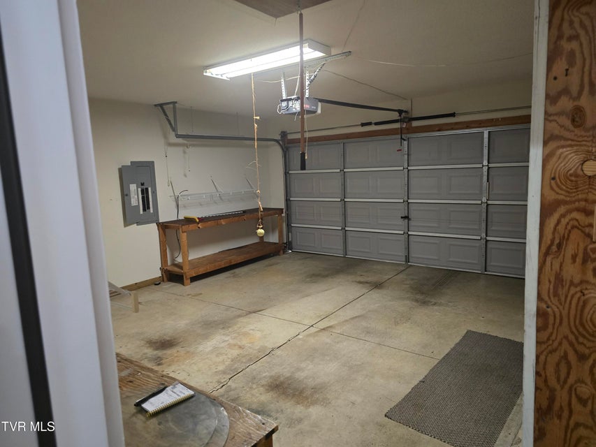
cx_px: 298
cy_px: 224
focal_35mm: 23
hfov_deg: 73.9
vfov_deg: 58.9
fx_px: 396
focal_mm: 6.3
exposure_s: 1/60
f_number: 1.7
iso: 1000
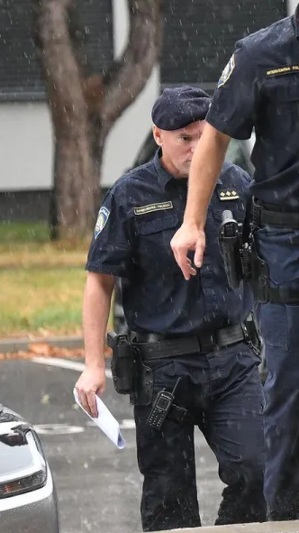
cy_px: 221
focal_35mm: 234
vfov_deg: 9.2
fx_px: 3301
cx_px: 524
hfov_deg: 5.1
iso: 2000
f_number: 5
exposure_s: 1/500
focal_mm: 110
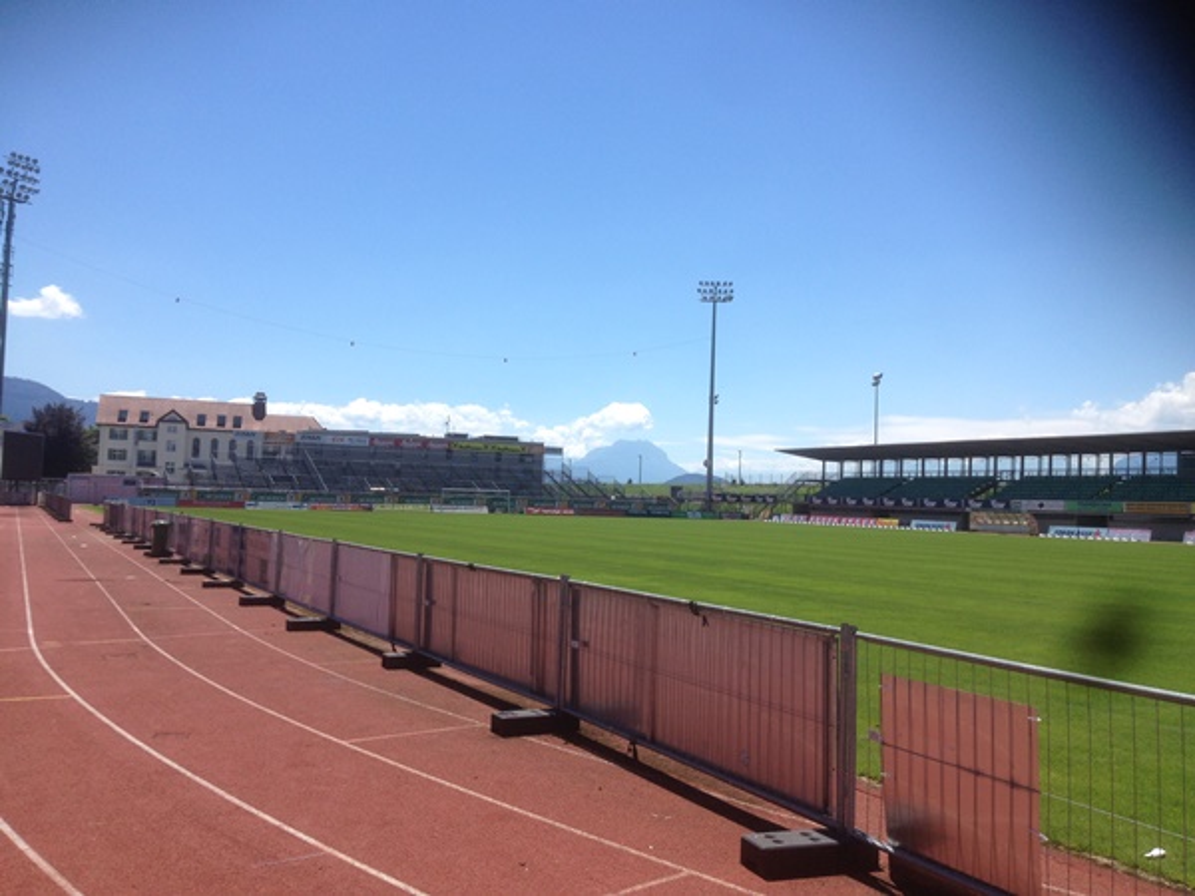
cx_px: 598
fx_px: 1208
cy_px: 448
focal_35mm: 35
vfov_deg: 40.7
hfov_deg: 52.6
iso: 50
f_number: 2.4
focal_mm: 4.28
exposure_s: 1/1972
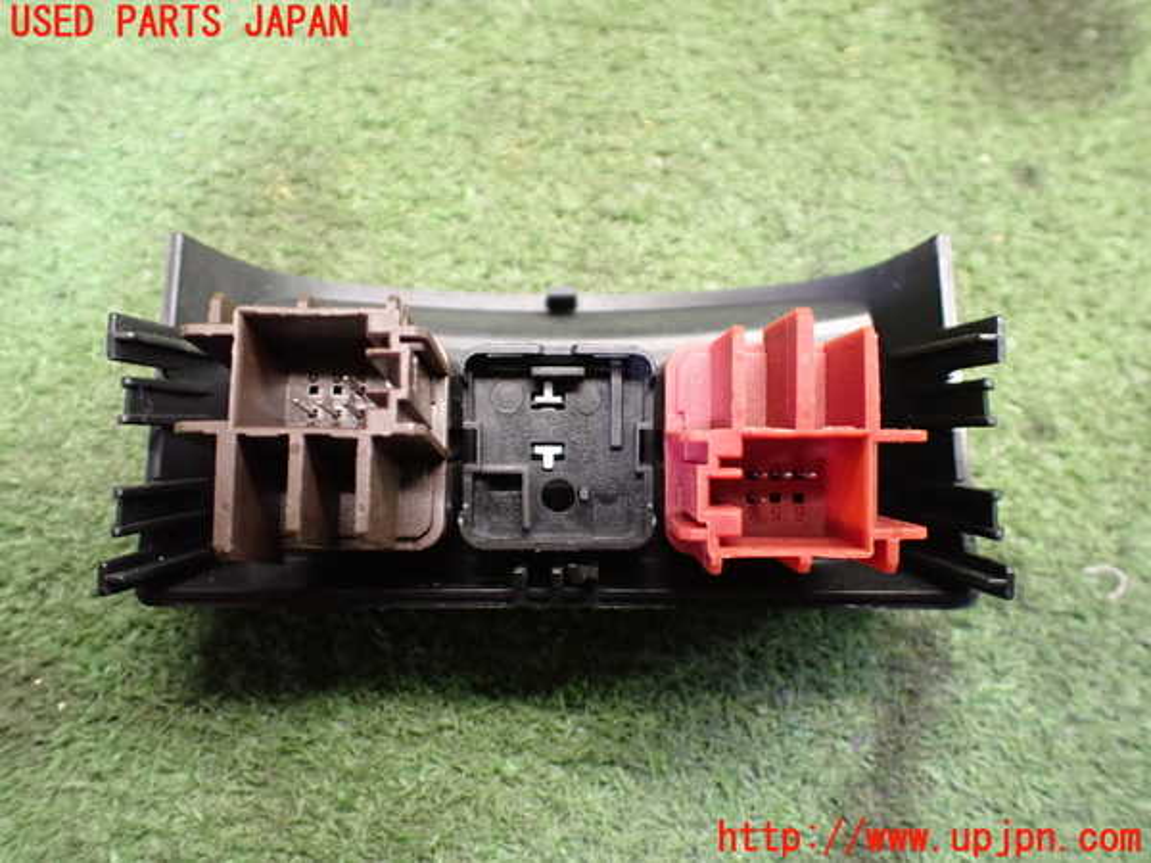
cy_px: 432
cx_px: 576
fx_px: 998
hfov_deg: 60.0
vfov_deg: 46.8
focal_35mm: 30
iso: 800
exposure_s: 1/40
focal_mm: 5.4
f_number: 2.3
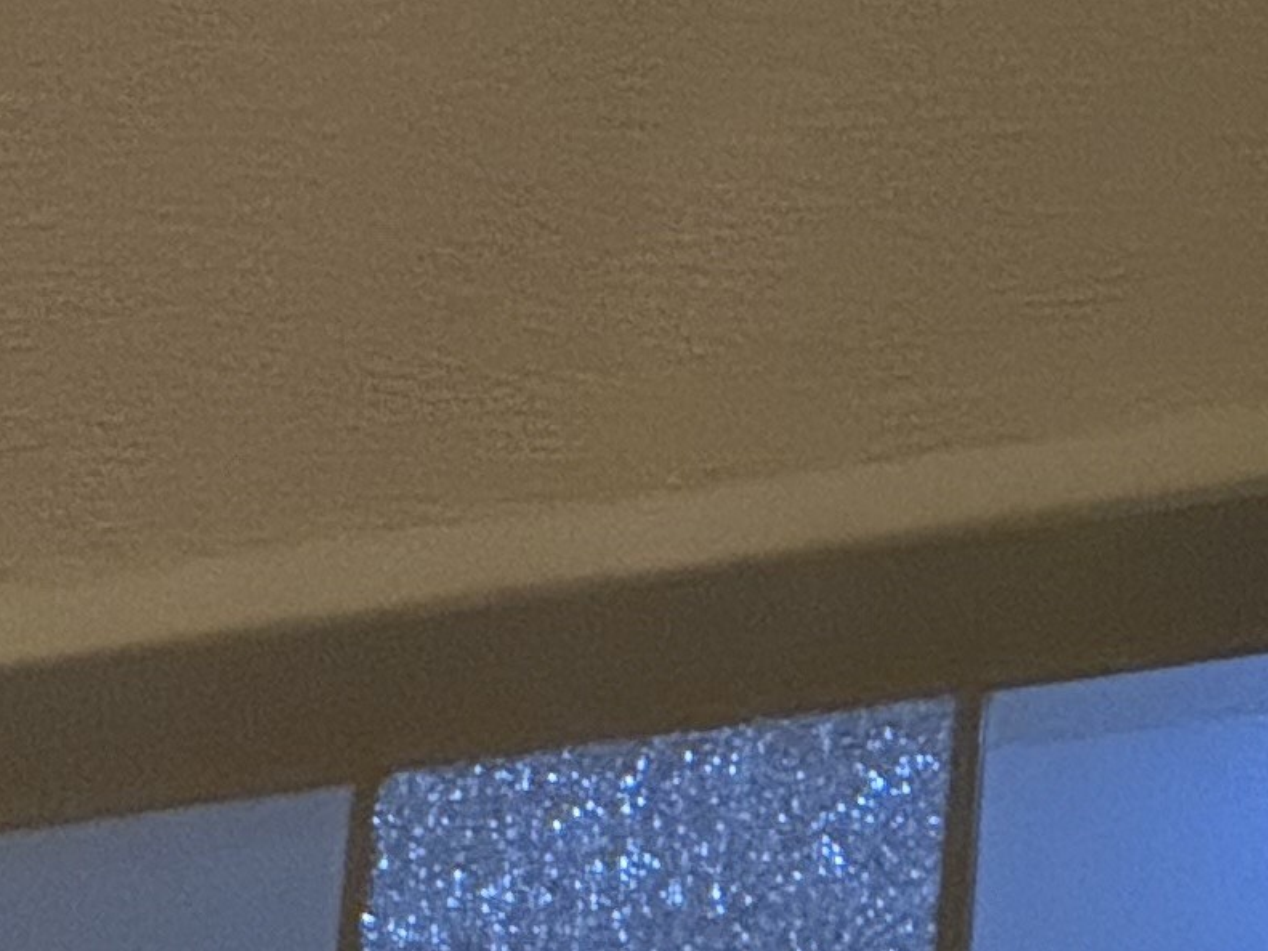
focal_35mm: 612
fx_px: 22414
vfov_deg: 2.4
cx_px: 1143
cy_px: 1464
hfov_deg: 3.2
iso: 1000
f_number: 2.8
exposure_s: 1/33
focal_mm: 15.66
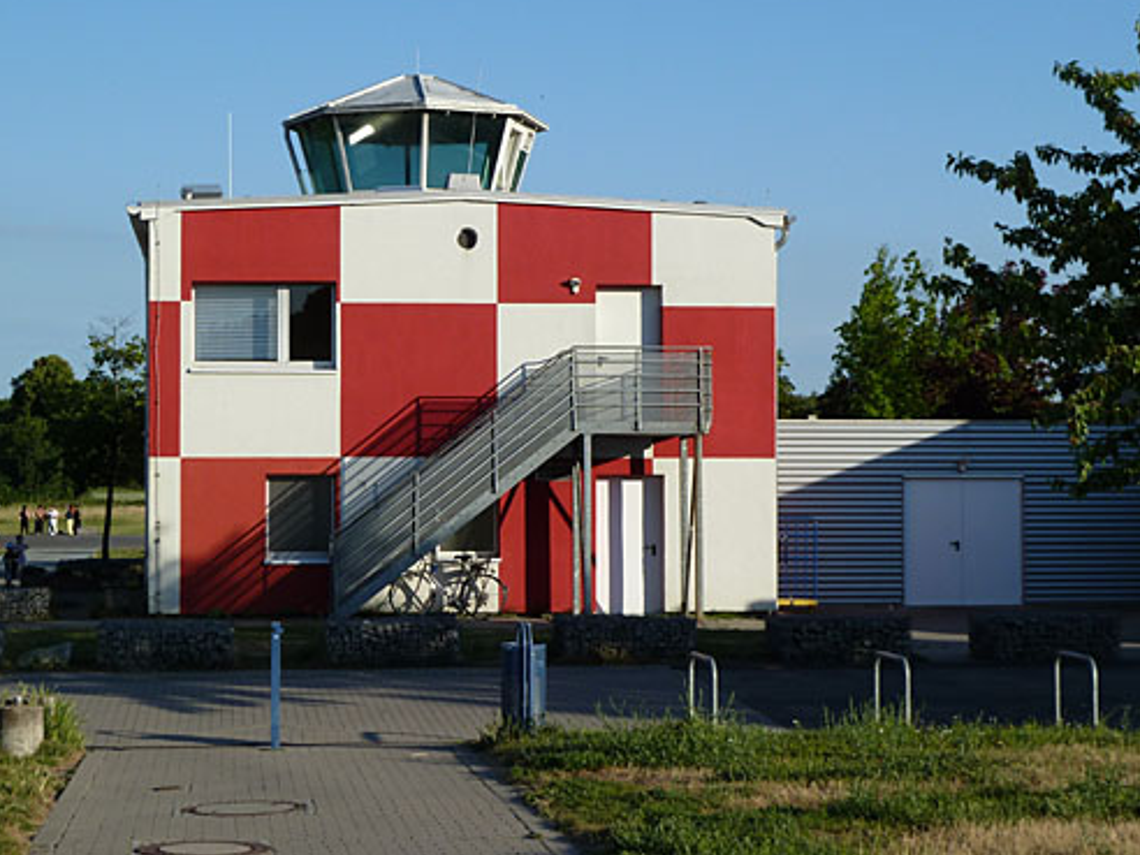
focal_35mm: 72
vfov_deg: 20.4
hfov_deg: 27.0
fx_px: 2371
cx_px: 447
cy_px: 412
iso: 80
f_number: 3.9
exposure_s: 1/500
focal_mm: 9.7
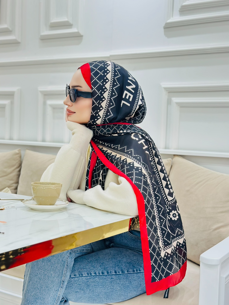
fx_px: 423
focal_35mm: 48
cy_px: 152
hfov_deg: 30.3
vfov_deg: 39.7
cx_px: 114
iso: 100
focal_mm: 6.86
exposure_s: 1/100
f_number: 1.78
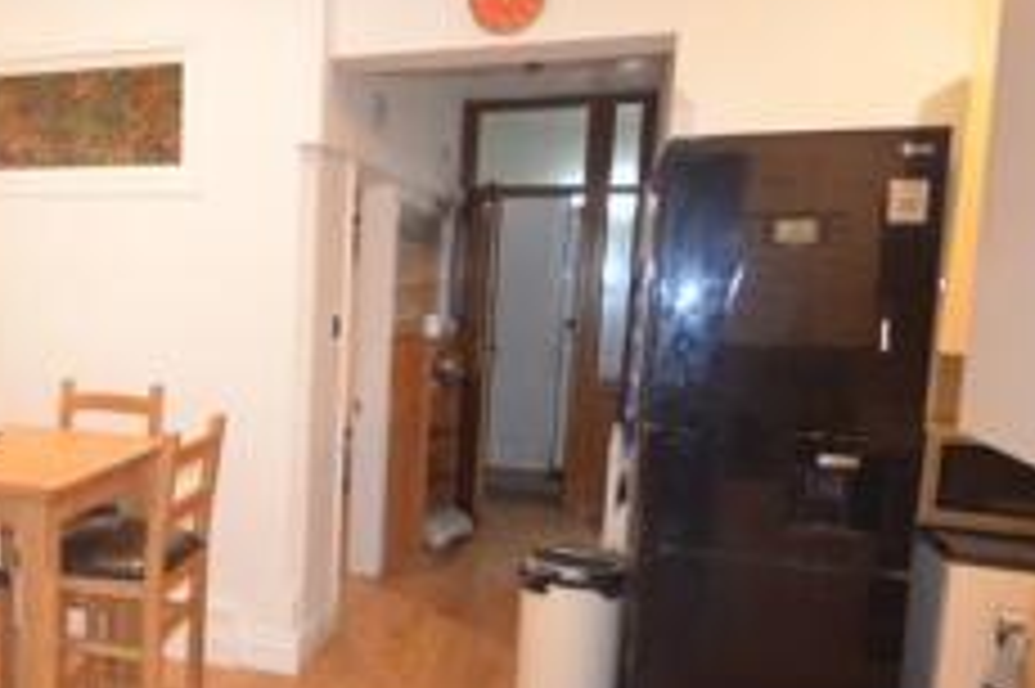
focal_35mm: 31
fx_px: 891
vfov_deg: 42.2
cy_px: 380
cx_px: 176
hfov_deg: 55.1
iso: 2800
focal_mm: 10
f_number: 4
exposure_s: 1/60
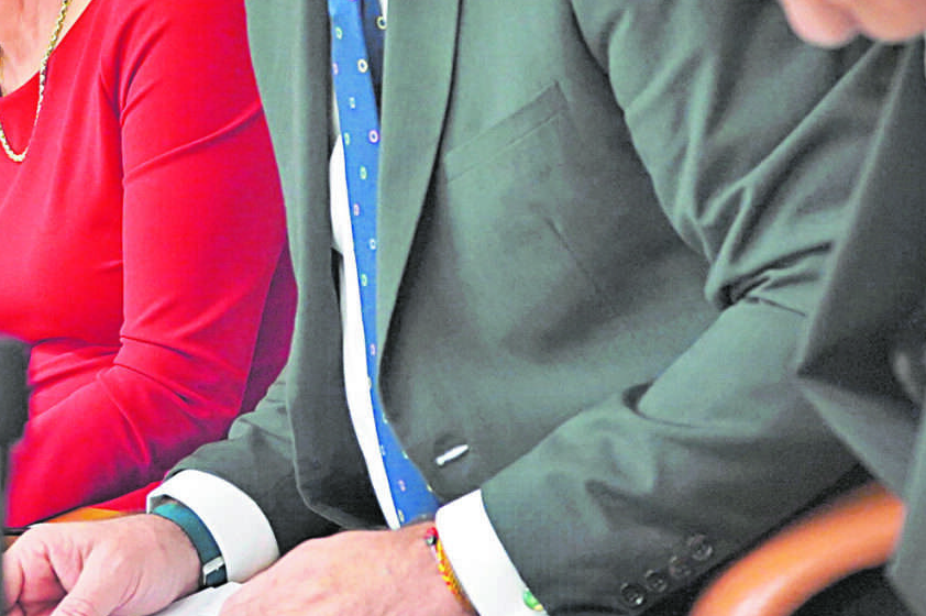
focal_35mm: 146
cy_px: 192
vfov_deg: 9.4
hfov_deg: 14.0
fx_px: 3752
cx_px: 119
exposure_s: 1/160
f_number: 4.5
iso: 3200
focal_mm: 48
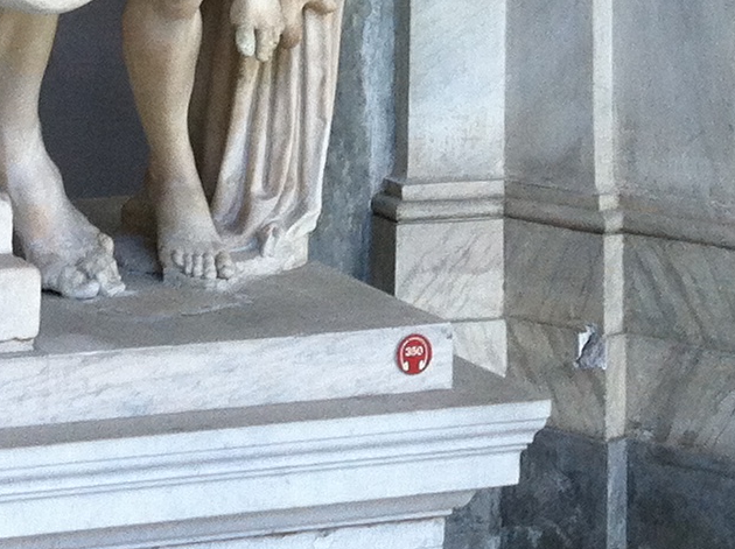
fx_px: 3054
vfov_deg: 9.7
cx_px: 265
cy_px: -499
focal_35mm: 144
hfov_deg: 13.7
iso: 100
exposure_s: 1/120
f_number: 2.8
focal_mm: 3.85
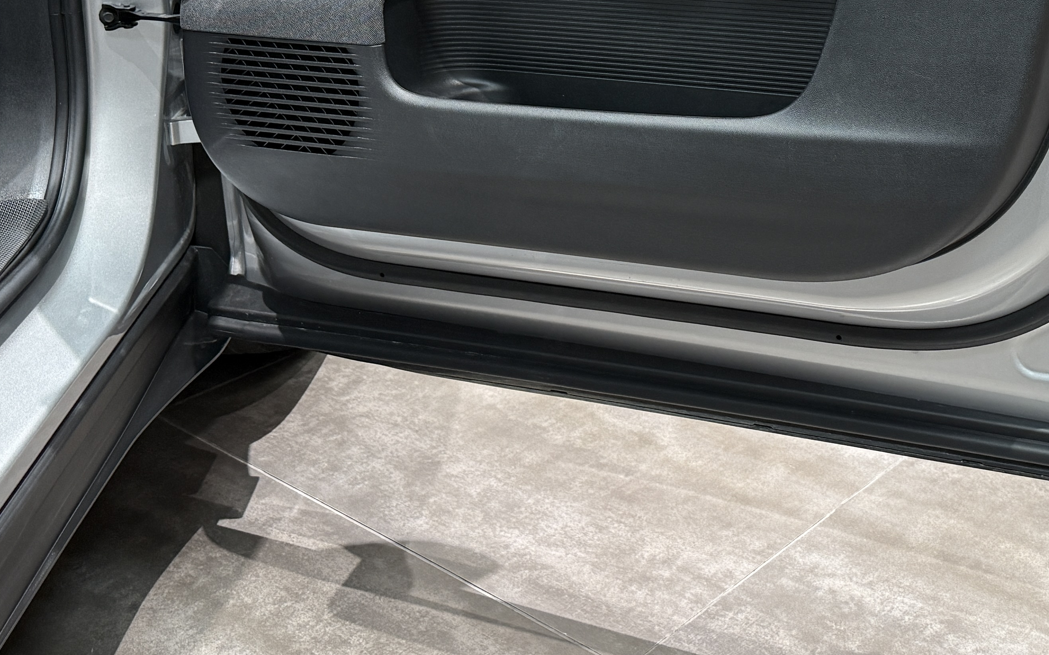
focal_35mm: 55
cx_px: 690
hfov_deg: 36.6
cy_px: 9
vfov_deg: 22.7
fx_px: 1572
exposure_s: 1/50
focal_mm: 6.76
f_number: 1.78
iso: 250
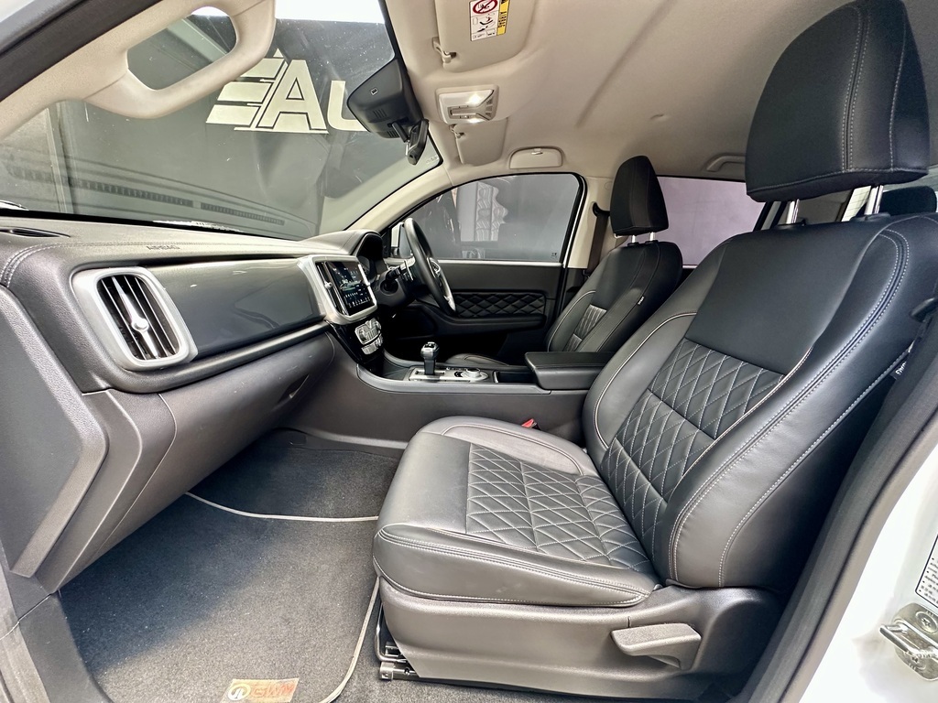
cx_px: 469
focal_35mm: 14
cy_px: 352
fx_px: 379
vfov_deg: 85.7
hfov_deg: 102.1
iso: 320
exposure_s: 1/60
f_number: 2.2
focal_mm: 2.22
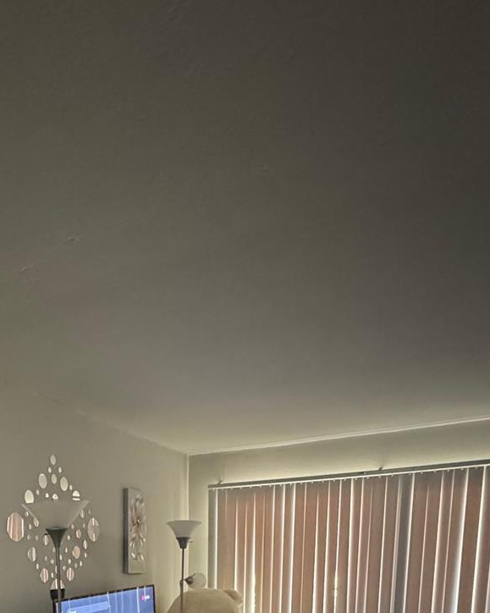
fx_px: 526
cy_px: 631
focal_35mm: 29
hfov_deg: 46.6
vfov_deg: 48.2
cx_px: 80
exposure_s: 1/40
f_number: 2.2
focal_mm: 2.22
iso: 1250
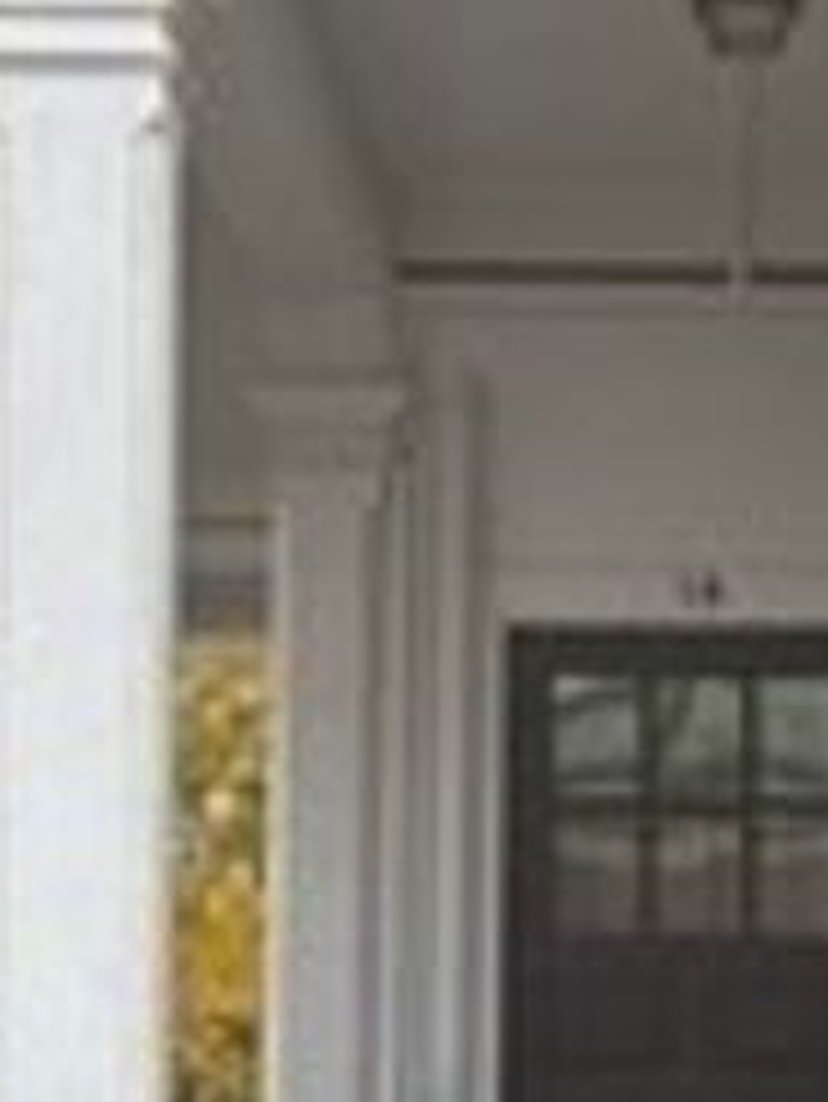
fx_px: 4493
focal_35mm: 141
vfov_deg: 14.0
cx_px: 796
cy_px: 699
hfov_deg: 10.5
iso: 32
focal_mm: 5.96
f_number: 1.6
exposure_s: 1/339
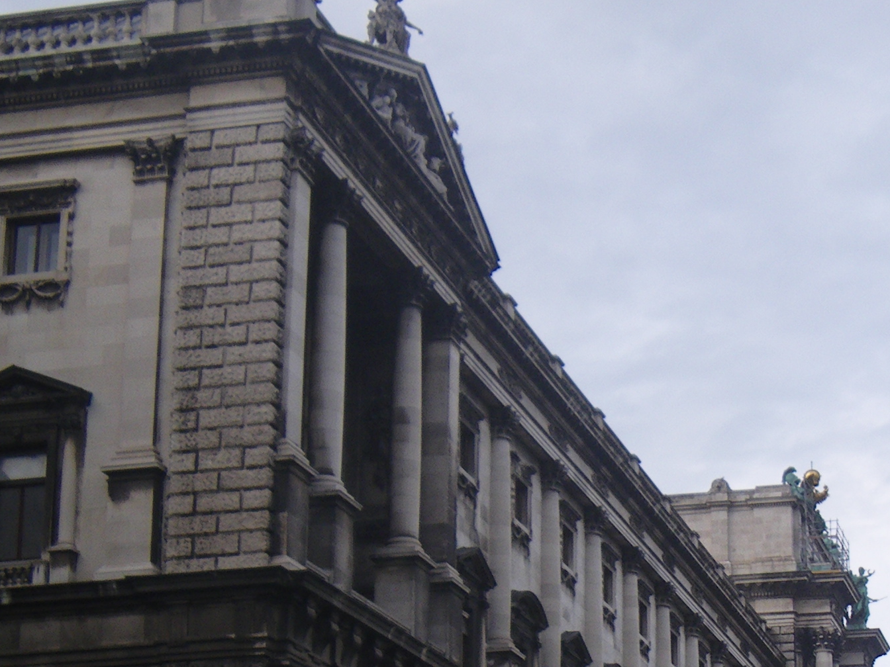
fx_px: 1954
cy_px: 809
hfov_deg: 24.2
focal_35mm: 76
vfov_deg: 18.3
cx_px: 936
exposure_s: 1/200
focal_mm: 5
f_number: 4.2
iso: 50
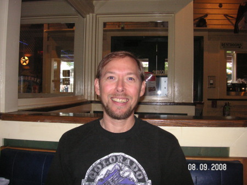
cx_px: 124
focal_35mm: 37
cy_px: 92
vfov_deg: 38.6
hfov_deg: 50.2
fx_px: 264
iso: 160
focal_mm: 6.1
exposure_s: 1/45
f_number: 2.8
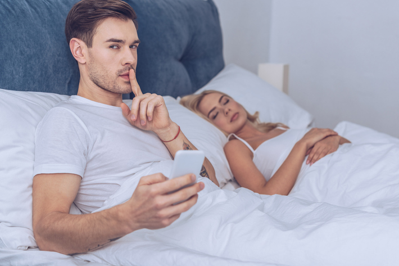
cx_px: 196
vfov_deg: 26.5
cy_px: 131
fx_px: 565
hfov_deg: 38.9
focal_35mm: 51
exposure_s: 1/200
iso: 125
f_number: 3.2
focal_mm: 50
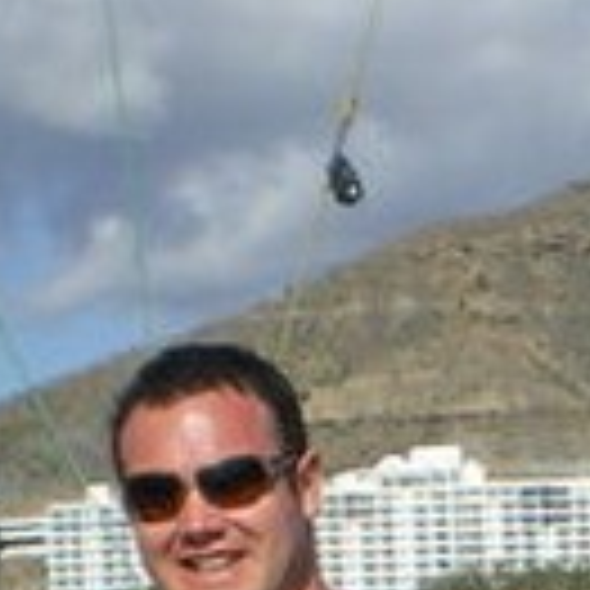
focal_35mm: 153
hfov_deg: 10.9
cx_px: 937
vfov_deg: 10.8
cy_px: 1018
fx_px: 2950
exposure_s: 1/640
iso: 50
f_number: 4.6
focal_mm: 6.3
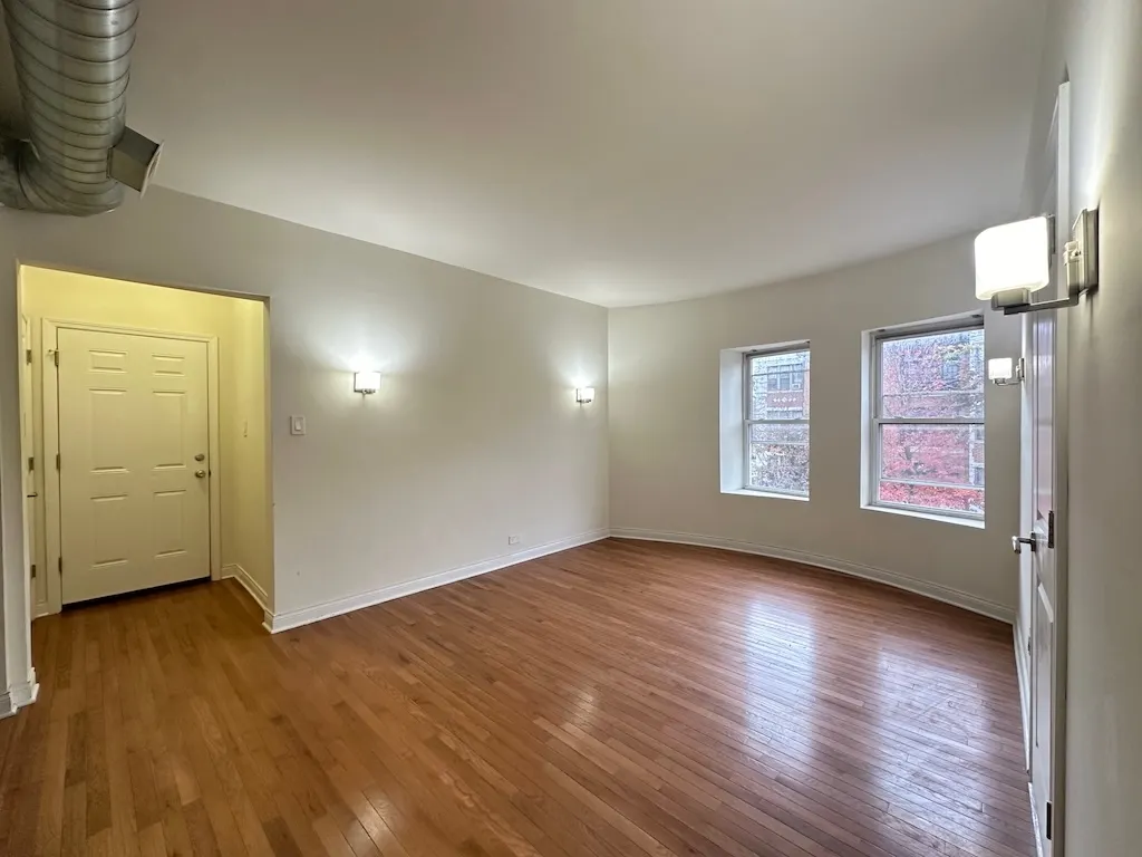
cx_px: 571
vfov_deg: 85.7
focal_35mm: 14
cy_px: 428
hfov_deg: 102.1
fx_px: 462
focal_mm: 2.22
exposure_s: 1/60
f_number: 2.2
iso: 250
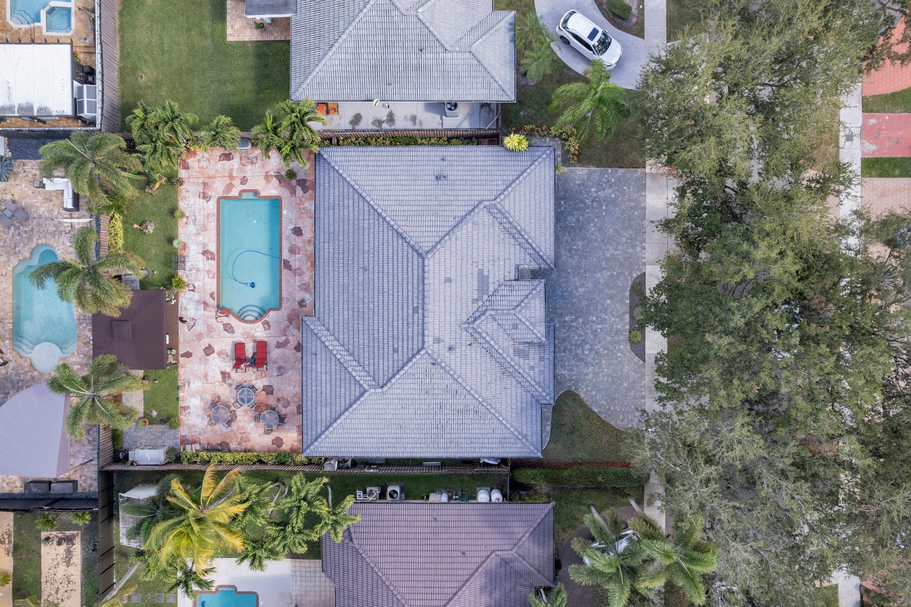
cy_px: 304
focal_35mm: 22
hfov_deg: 78.6
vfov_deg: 57.2
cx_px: 456
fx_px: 557
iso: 110
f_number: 2.8
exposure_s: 1/500
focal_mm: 8.38
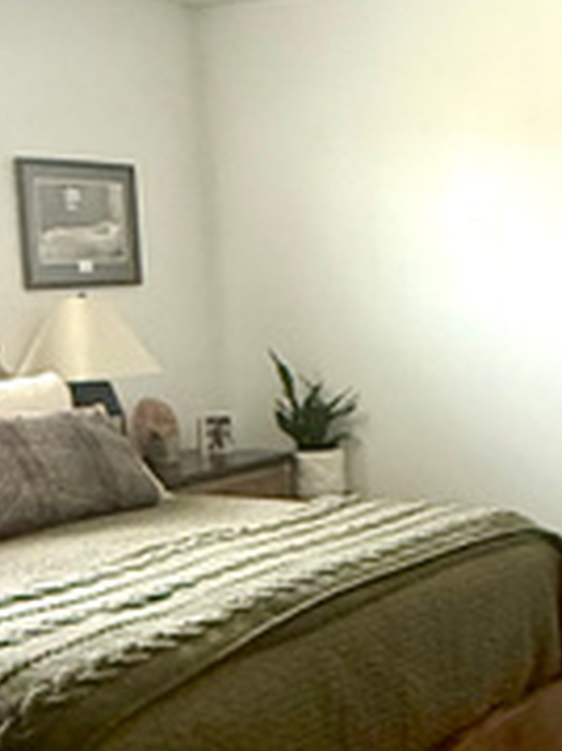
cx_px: 604
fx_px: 1300
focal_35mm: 60
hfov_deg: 23.1
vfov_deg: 32.2
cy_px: 420
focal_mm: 2.22
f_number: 2.2
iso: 320
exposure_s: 1/94
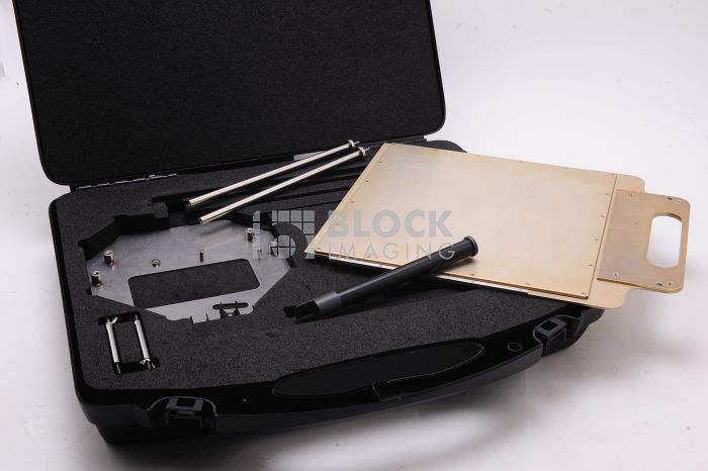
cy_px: 236
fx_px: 983
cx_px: 354
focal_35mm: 50
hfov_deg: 39.6
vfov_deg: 27.0
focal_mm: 50
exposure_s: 1/125
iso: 320
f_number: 13
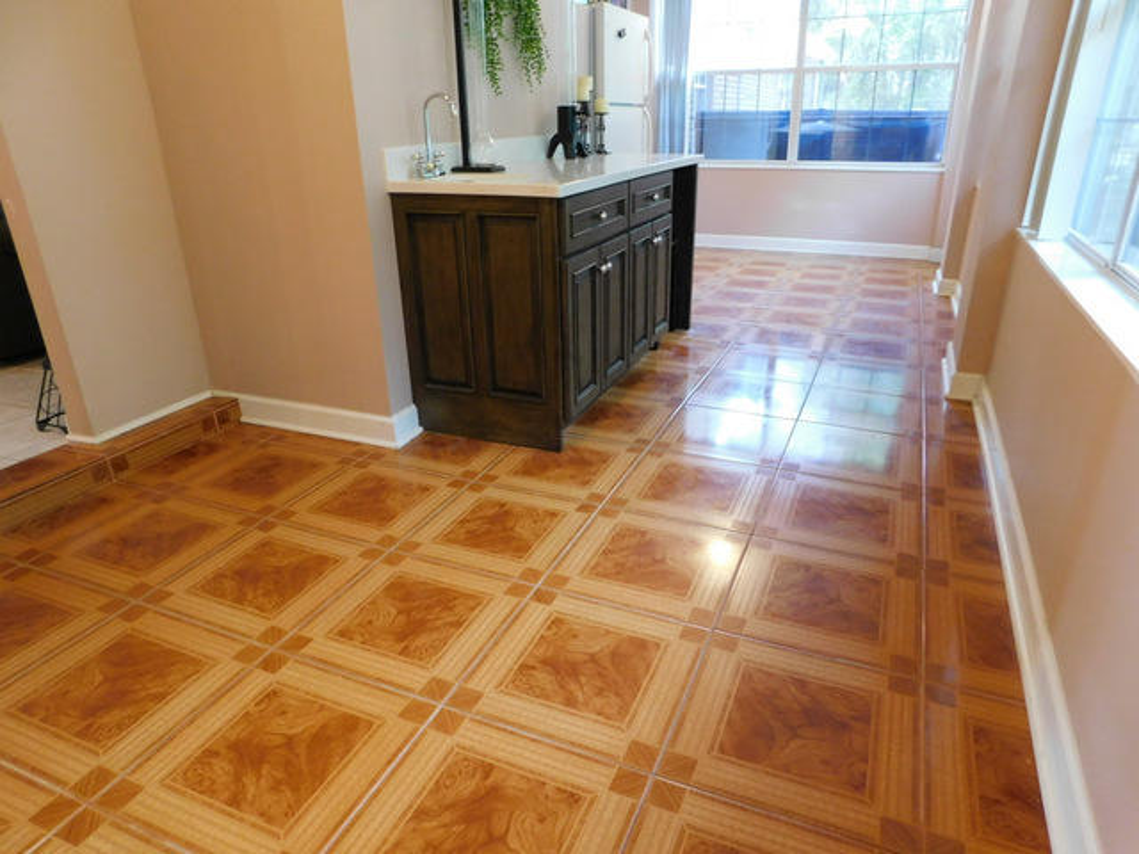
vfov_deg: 58.9
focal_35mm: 23
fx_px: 757
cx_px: 570
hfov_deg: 73.9
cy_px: 427
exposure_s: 1/15
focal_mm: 4
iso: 400
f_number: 3
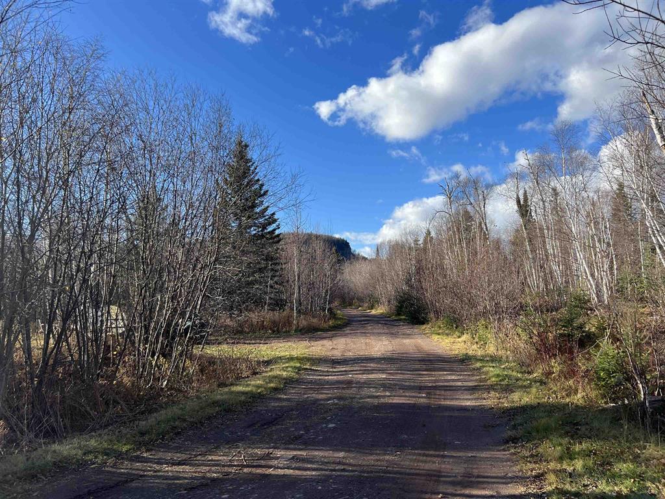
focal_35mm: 26
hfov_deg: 67.3
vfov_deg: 53.1
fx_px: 499
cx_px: 332
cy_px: 250
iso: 50
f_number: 1.5
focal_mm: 5.7
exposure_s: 1/2353
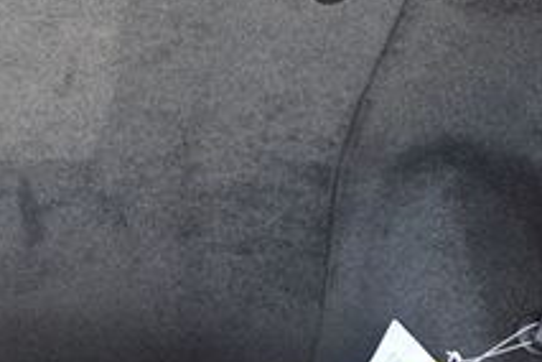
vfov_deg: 15.2
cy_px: 158
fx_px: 1355
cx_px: -23
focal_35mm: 90
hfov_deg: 21.7
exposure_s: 1/125
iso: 560
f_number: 3.8
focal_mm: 20
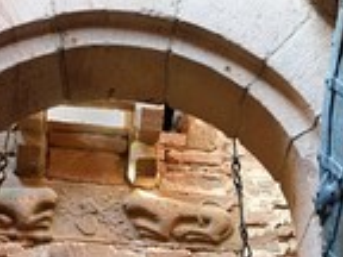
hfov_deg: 21.7
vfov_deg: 15.7
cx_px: 212
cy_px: 326
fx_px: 892
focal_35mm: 90
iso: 1000
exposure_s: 1/30
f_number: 7.1
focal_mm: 32
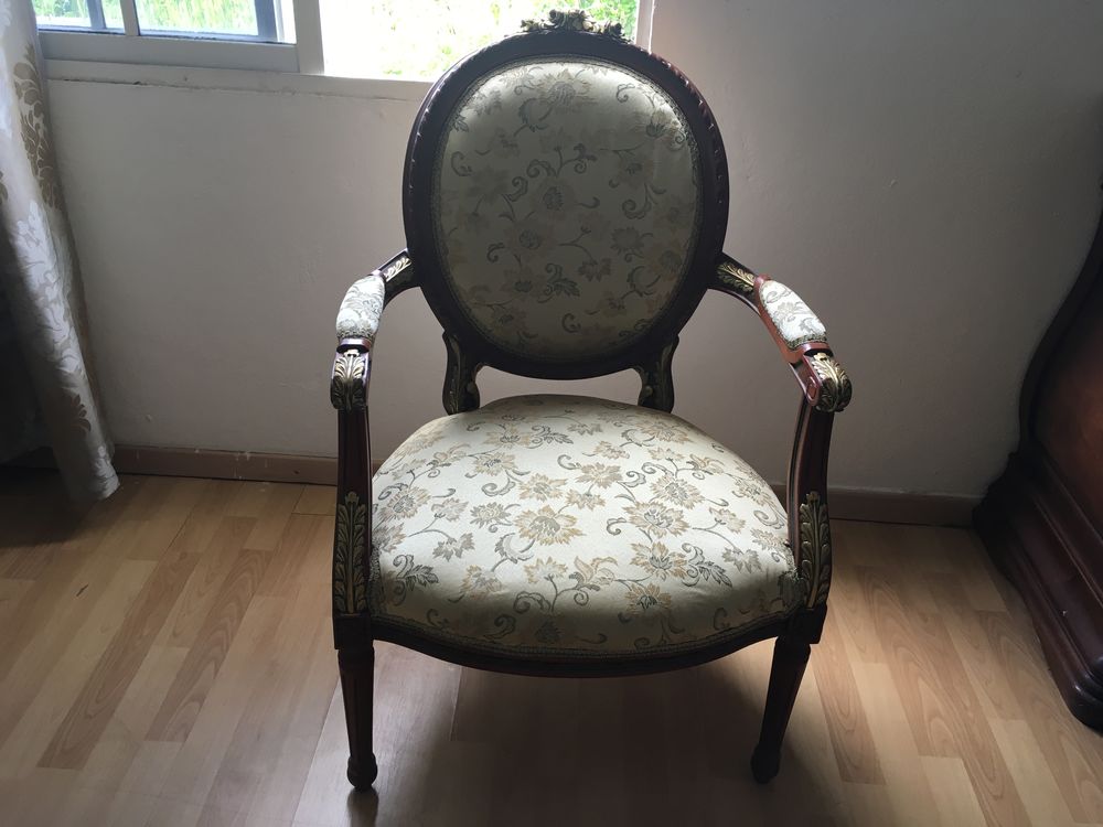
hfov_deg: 61.7
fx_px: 924
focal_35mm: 29
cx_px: 552
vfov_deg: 48.2
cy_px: 414
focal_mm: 4.15
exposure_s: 1/33
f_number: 2.2
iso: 25
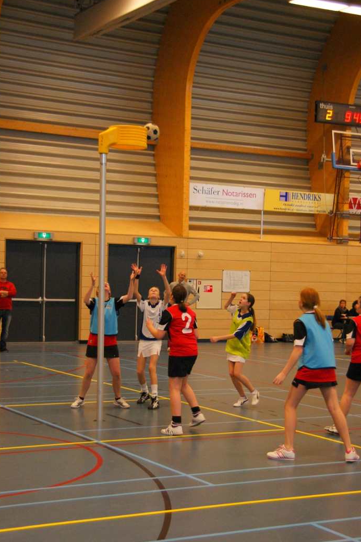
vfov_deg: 33.1
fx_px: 912
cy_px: 297
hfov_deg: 22.4
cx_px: 192
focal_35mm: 61
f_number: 4.5
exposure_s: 1/125
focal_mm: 35
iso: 800
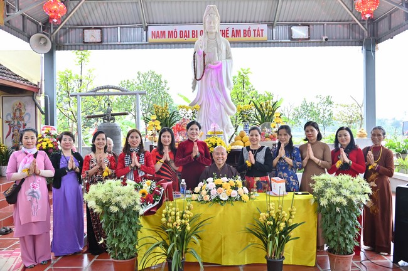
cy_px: 136
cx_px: 204
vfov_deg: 43.5
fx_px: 340
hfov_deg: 62.0
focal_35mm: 30
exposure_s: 1/60
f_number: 5
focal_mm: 30
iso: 800
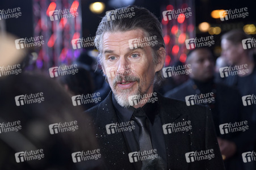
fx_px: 675
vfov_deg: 14.4
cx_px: 128
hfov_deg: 21.5
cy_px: 85
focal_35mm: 95
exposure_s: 1/320
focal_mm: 95
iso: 1000
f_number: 5
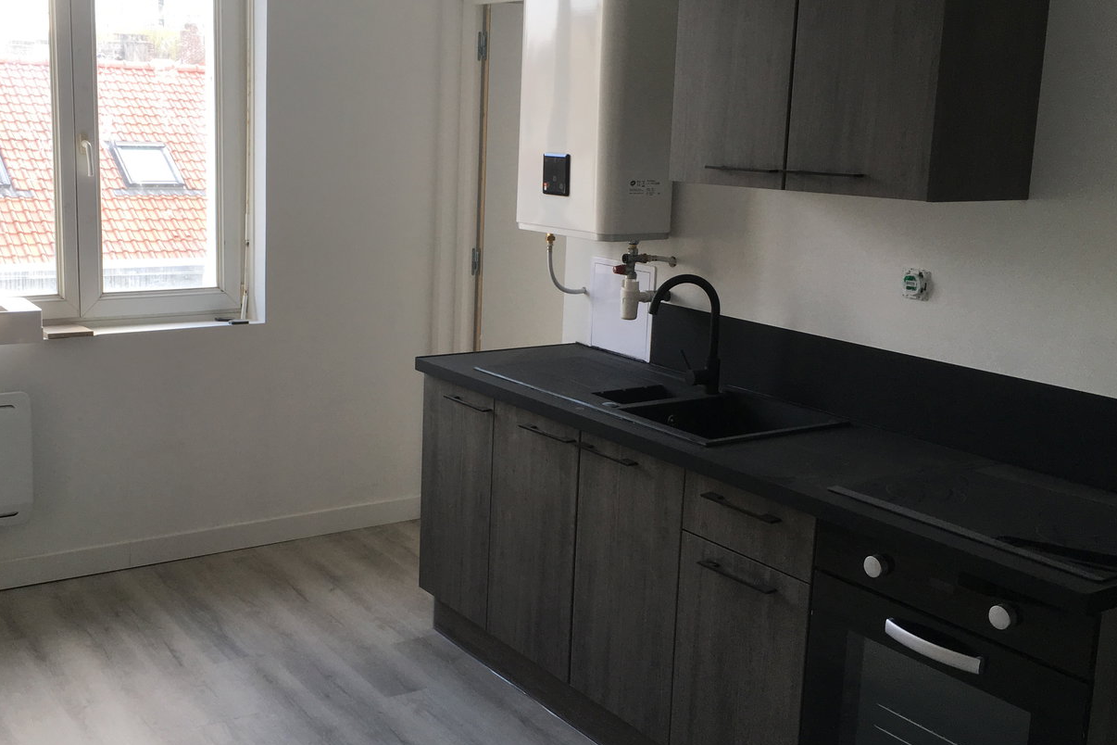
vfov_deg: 33.4
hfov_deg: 48.2
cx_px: 457
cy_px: 341
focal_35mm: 40
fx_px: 1241
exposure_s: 1/120
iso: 40
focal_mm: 4.15
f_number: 2.2
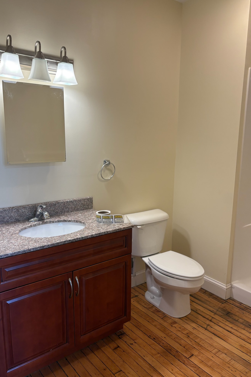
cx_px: 122
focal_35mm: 28
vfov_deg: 65.5
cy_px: 193
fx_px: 293
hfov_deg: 46.4
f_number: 1.6
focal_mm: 5.96
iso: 100
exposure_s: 1/60
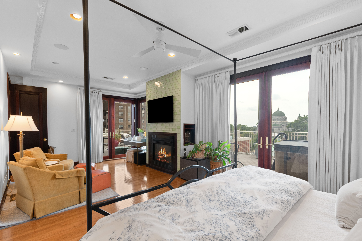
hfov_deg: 96.7
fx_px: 161
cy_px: 122
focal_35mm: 16
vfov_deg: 73.7
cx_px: 184
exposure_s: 1/8
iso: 400
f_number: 7.1
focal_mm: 15
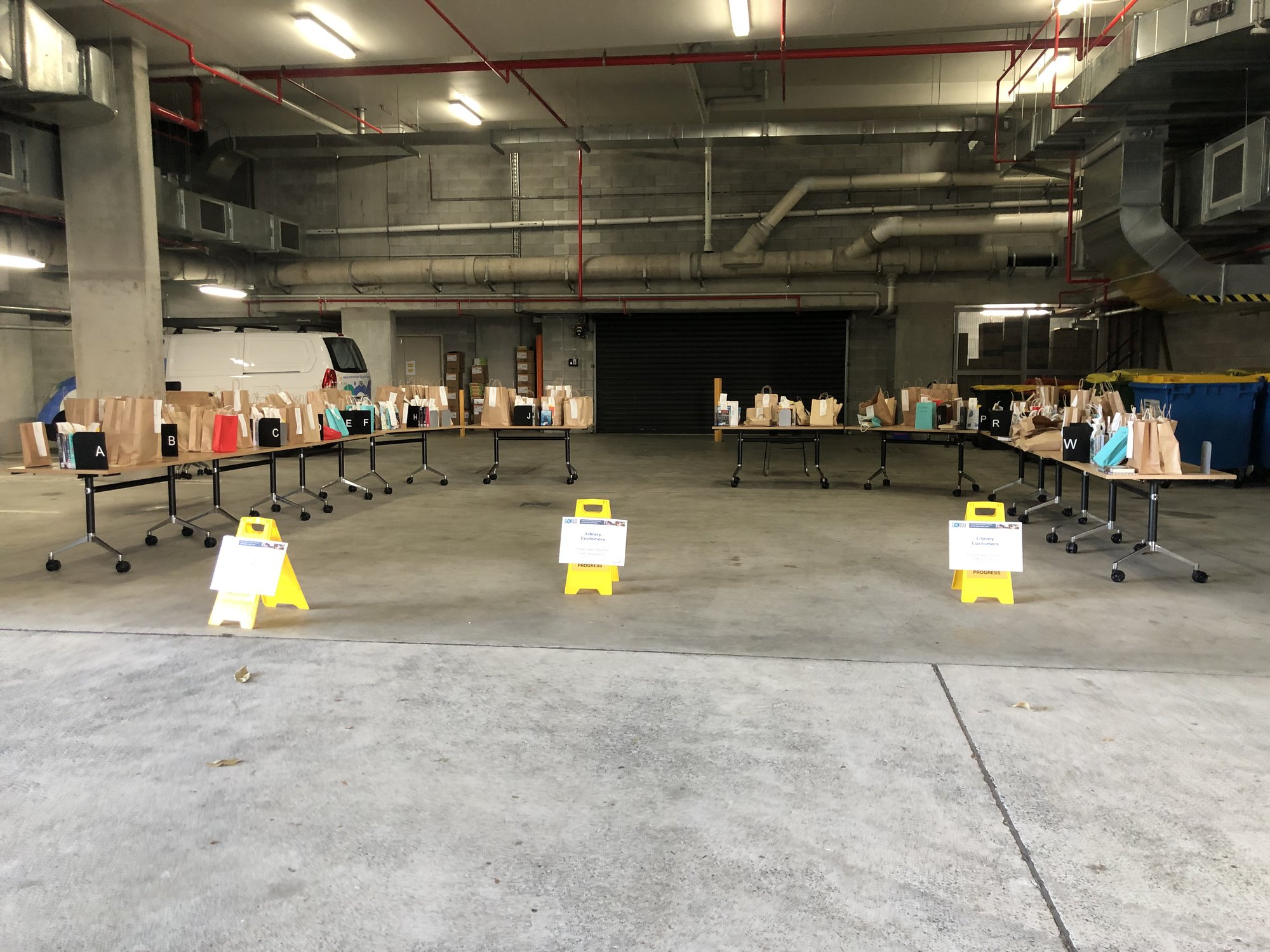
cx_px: 635
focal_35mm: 28
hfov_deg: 63.4
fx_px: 1027
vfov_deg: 49.7
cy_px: 476
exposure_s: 1/17
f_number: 1.8
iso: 64
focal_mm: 4
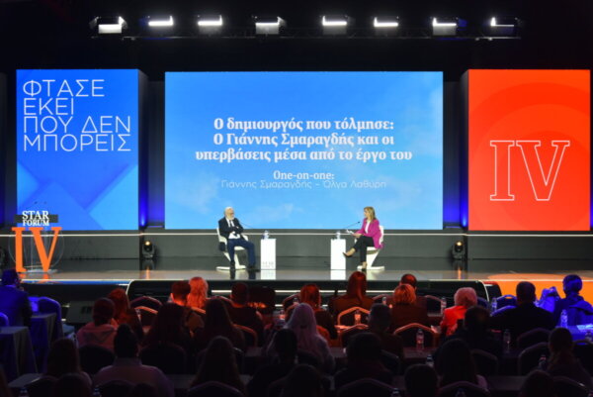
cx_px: 296
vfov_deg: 29.3
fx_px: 758
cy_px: 198
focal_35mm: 46
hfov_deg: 42.7
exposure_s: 1/100
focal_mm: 46
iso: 1000
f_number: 5
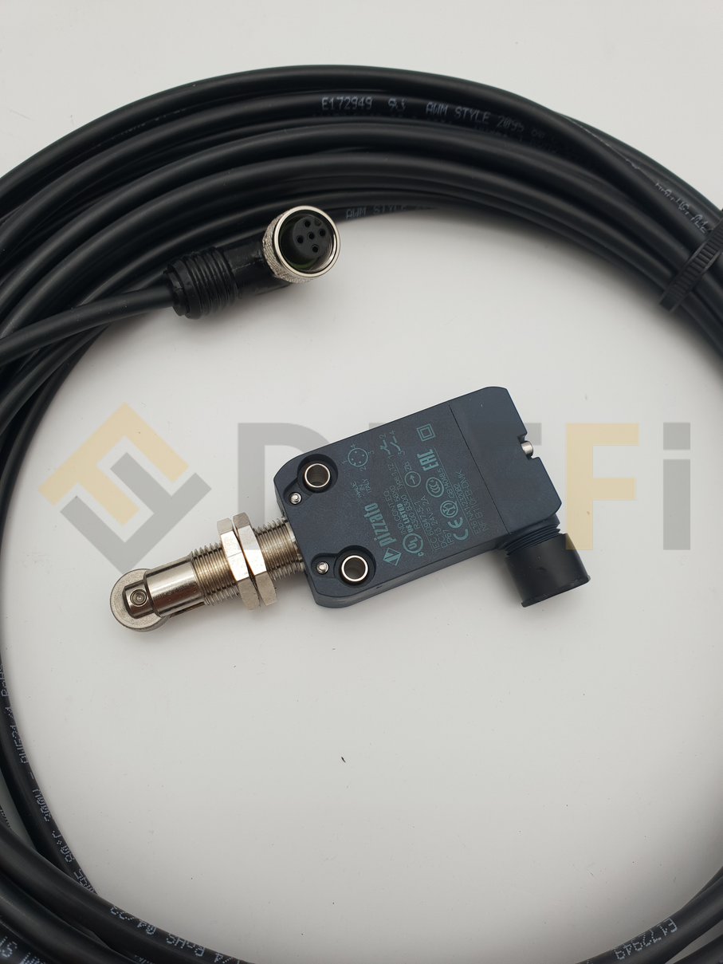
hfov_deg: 53.1
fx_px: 724
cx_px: 362
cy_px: 482
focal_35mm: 26
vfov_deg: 67.3
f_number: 2.4
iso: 50
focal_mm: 4.3
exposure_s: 1/393
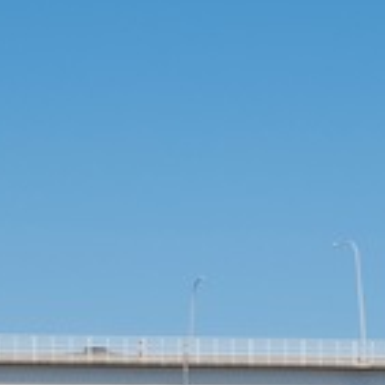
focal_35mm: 245
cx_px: 27
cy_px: 590
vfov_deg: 7.0
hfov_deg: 7.1
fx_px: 3081
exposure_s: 1/640
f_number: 13
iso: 200
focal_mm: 45
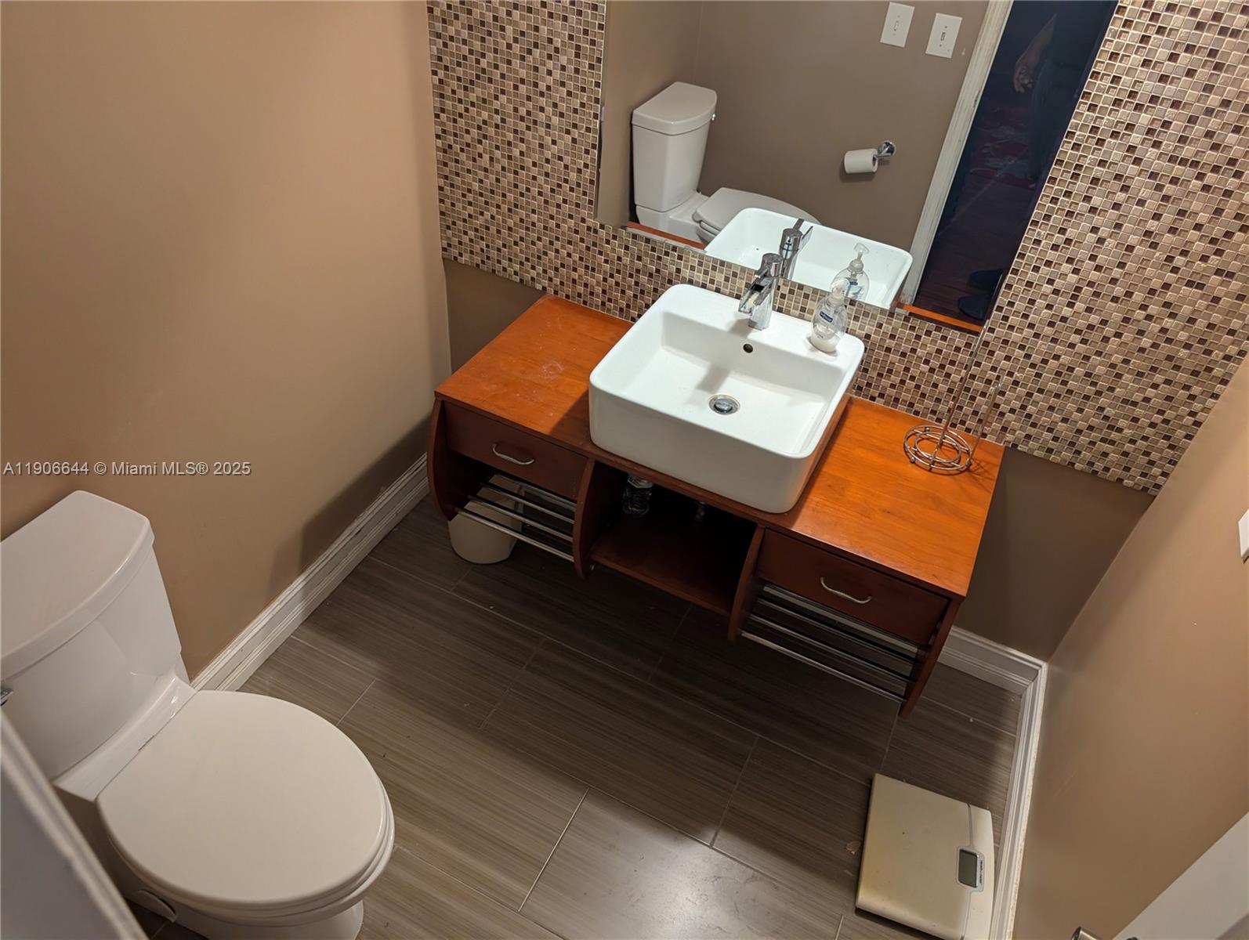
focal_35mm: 24
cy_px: 470
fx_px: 867
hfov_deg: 71.5
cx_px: 624
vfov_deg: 56.9
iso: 294
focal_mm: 6.9
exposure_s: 1/60
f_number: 1.68
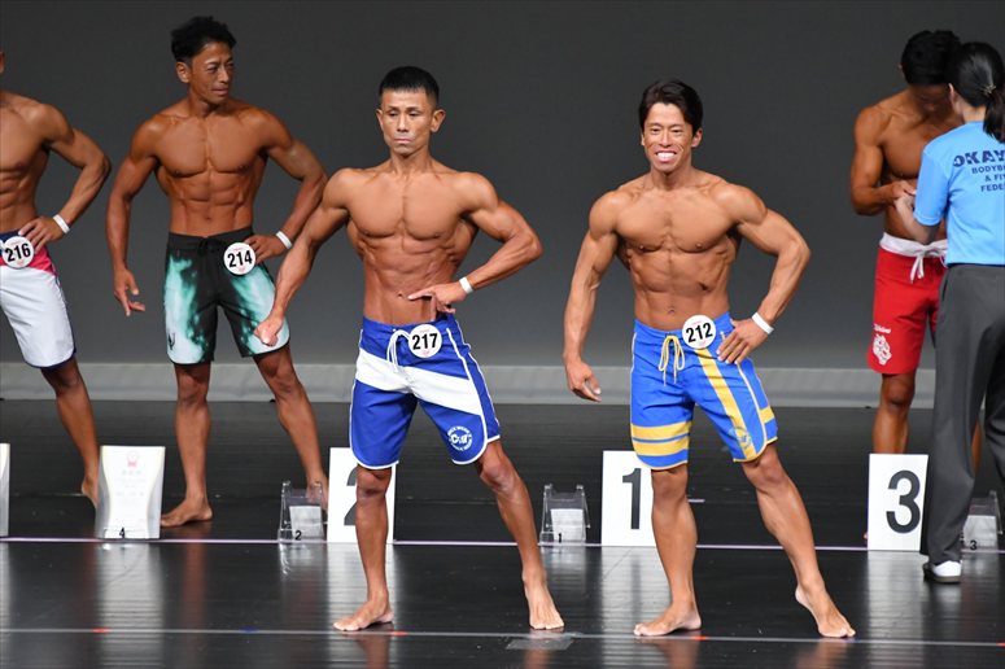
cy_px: 334
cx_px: 502
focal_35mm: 375
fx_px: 10464
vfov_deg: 3.7
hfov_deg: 5.5
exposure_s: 1/400
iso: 4000
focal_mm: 250
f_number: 5.6
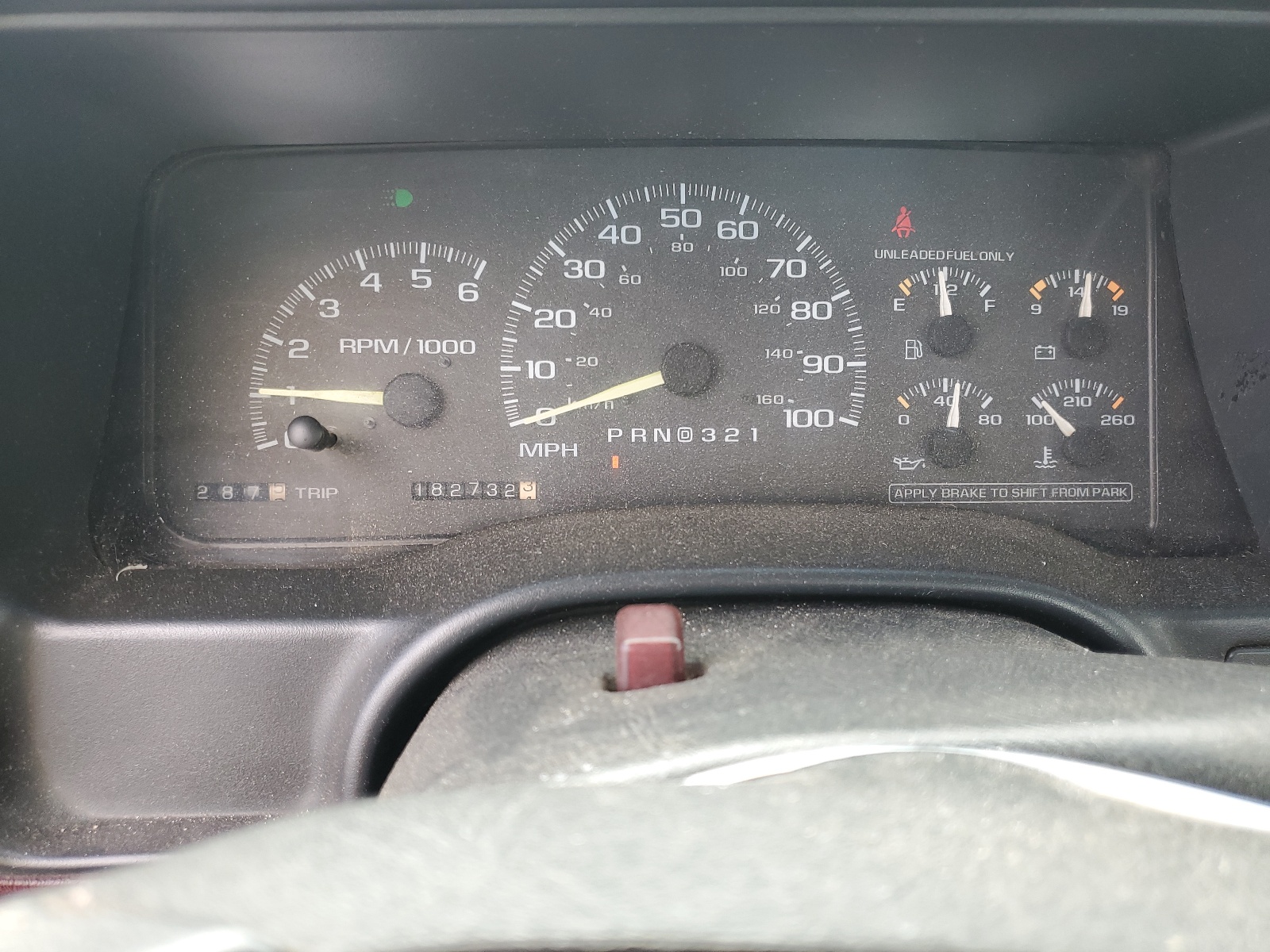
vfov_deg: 53.1
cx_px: 635
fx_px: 954
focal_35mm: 26
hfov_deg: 67.3
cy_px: 476
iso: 56
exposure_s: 1/120
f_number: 1.5
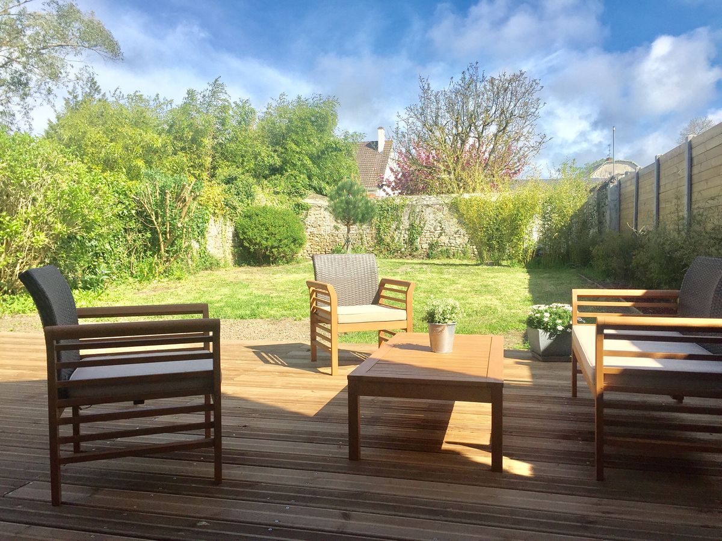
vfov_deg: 48.2
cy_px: 270
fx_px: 605
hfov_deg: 61.7
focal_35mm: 29
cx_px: 361
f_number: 2.2
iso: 32
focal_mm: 4.15
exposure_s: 1/2083
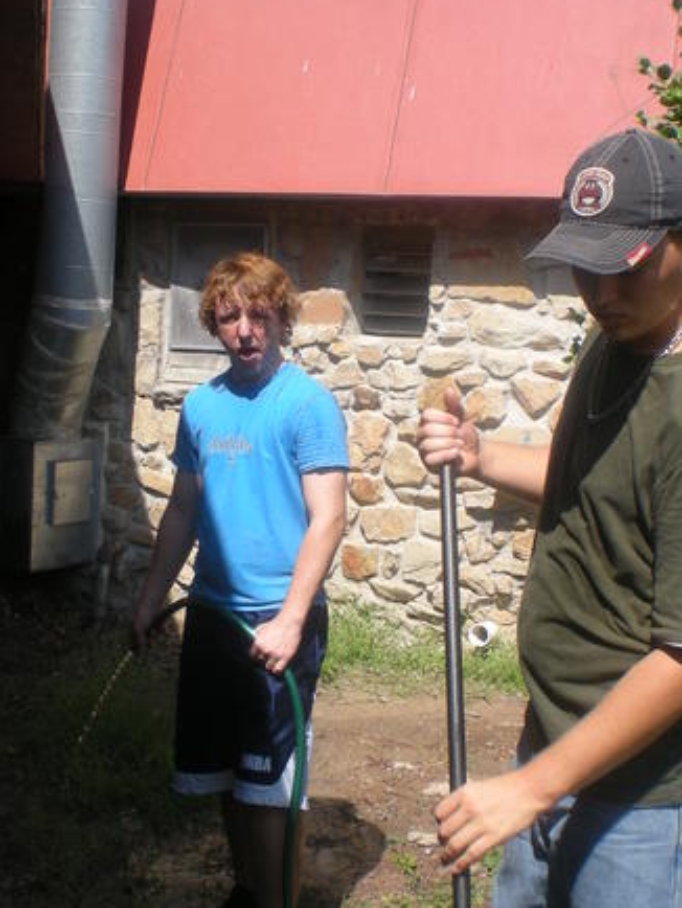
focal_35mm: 56
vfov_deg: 34.3
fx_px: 1470
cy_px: 444
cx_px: 450
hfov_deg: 26.0
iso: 64
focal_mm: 6.3
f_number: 4.6
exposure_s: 1/330
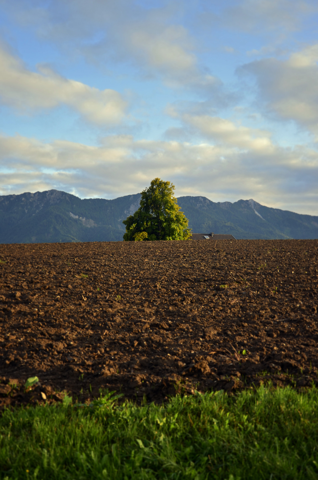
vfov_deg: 39.0
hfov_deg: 26.4
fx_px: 679
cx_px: 159
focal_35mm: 51
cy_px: 240
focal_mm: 34
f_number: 5.6
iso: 100
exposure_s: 1/125
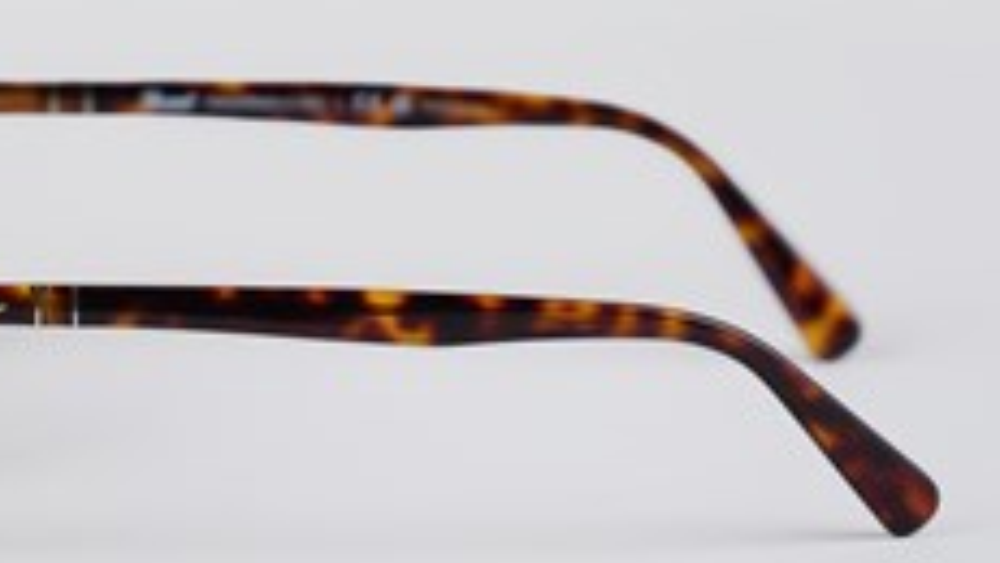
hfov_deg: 6.8
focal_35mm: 319
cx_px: 329
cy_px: 50
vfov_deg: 3.8
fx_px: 8462
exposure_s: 1/125
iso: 100
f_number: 4.5
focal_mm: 97
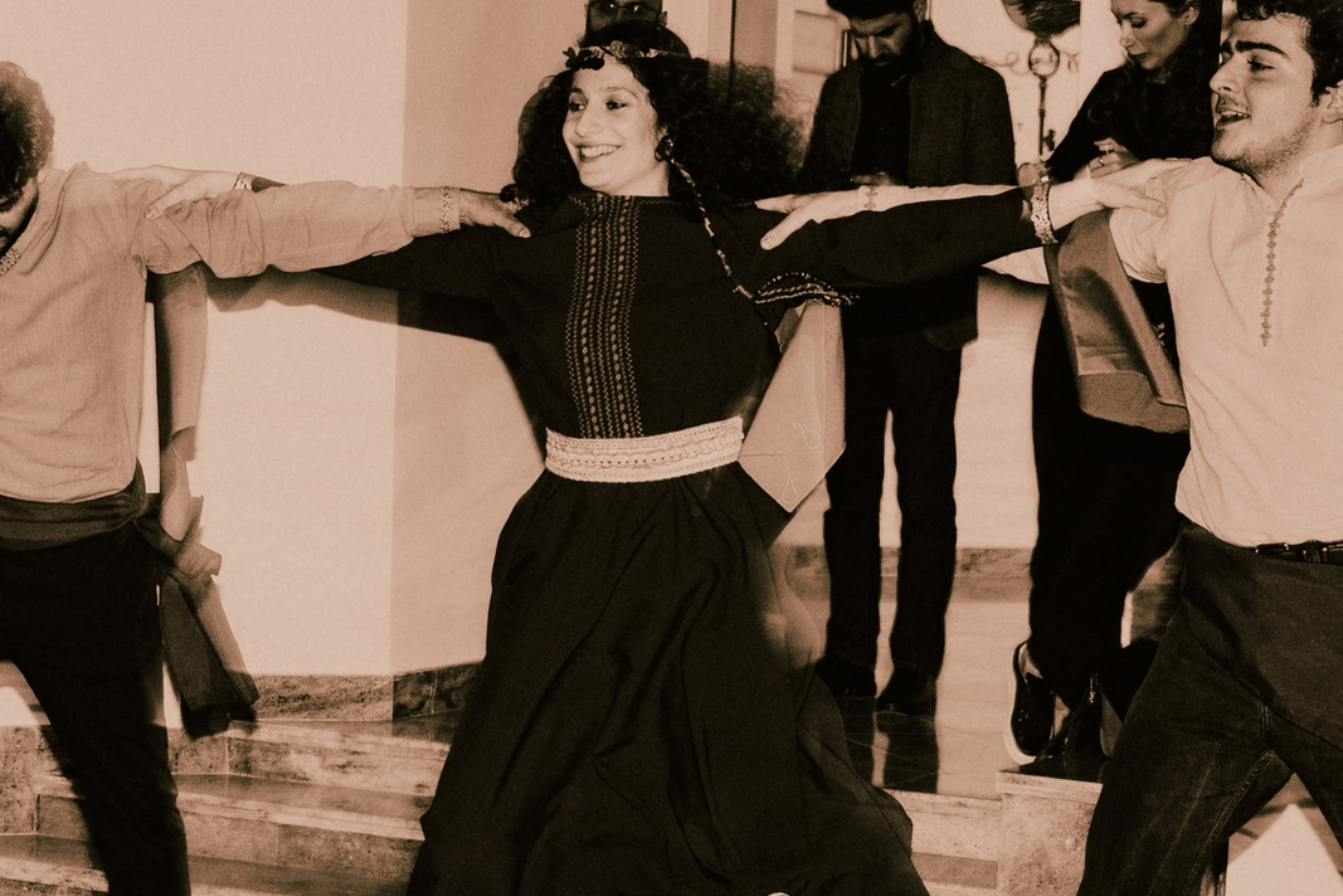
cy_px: 669
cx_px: 307
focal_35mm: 96
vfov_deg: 14.2
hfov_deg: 21.0
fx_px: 3582
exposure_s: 1/15
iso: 1600
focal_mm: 40
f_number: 11
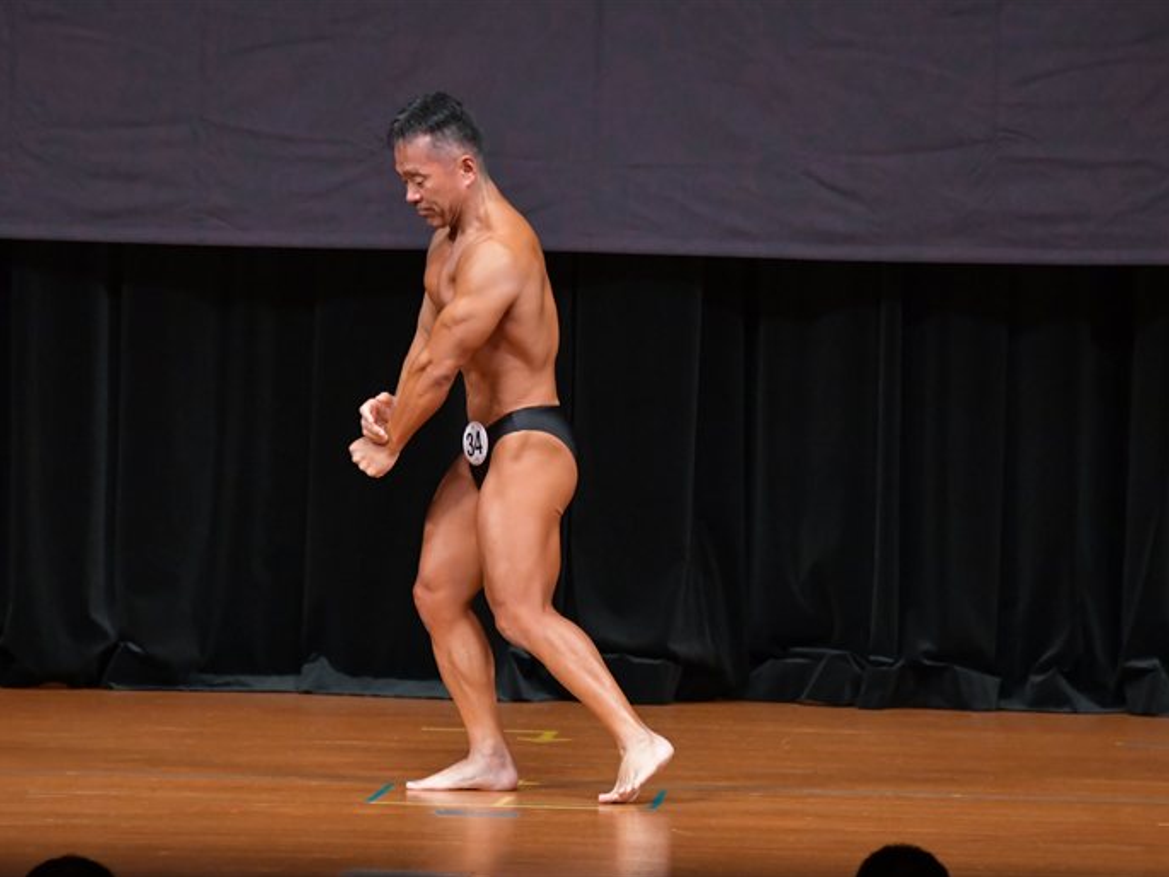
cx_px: 550
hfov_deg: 6.4
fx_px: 10471
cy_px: 438
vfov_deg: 4.8
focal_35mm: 310
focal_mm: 190
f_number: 5.6
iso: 5000
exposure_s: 1/400
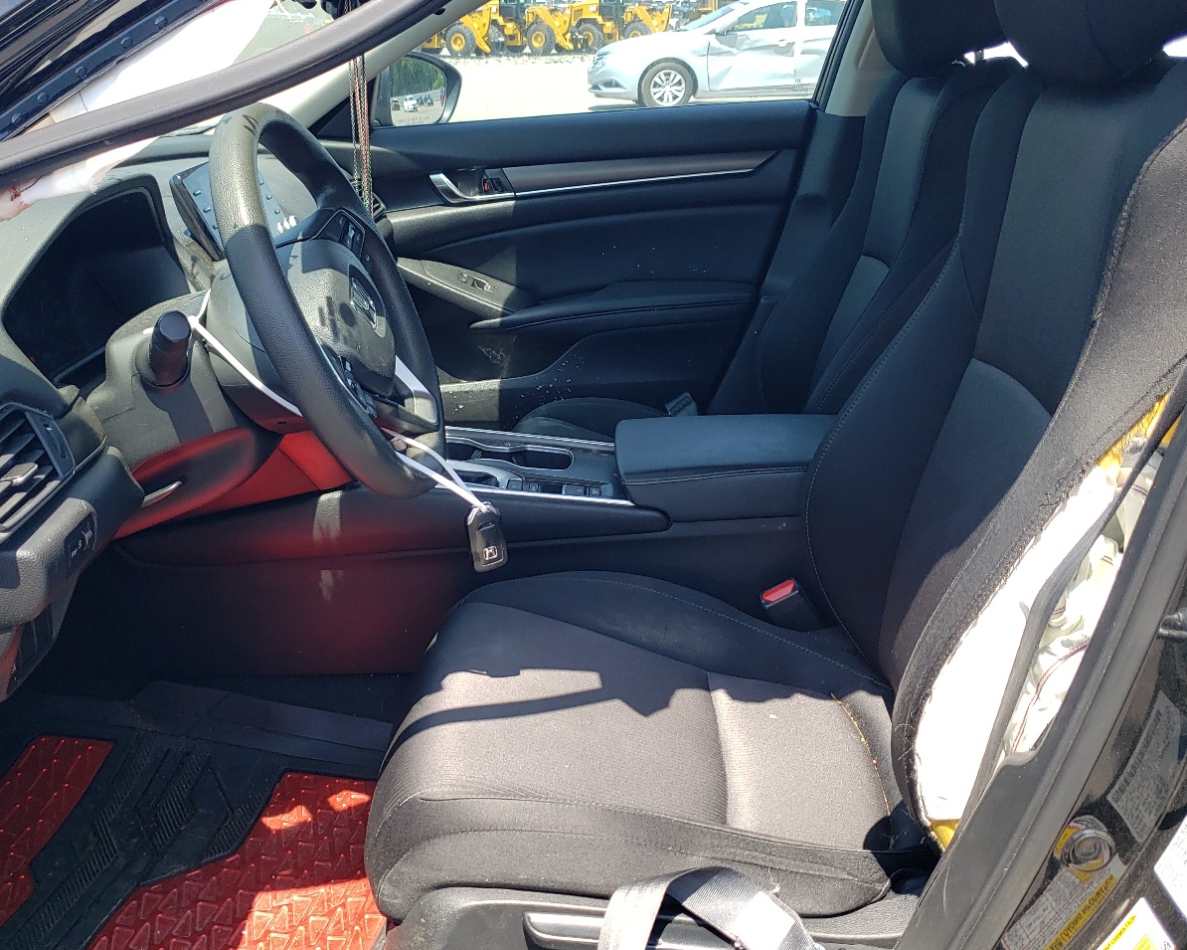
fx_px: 1194
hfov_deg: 52.8
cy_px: 441
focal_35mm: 34
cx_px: 548
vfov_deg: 43.3
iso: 50
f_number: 1.5
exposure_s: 1/625
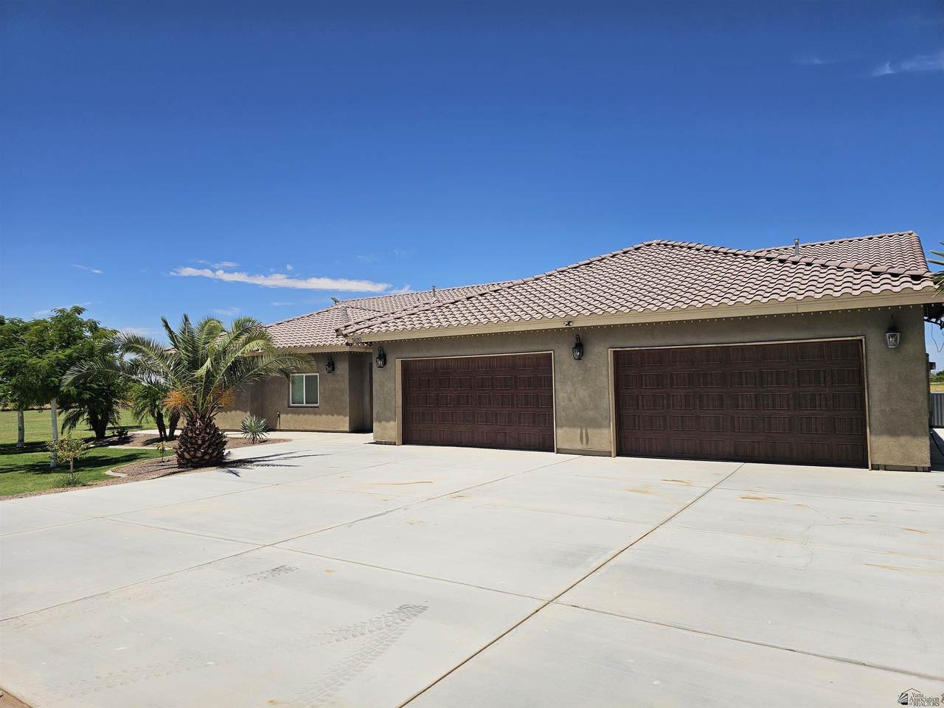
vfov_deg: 58.9
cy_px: 354
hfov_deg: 73.9
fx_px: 627
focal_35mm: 23
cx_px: 472
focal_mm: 6.3
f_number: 1.7
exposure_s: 1/2116
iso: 10
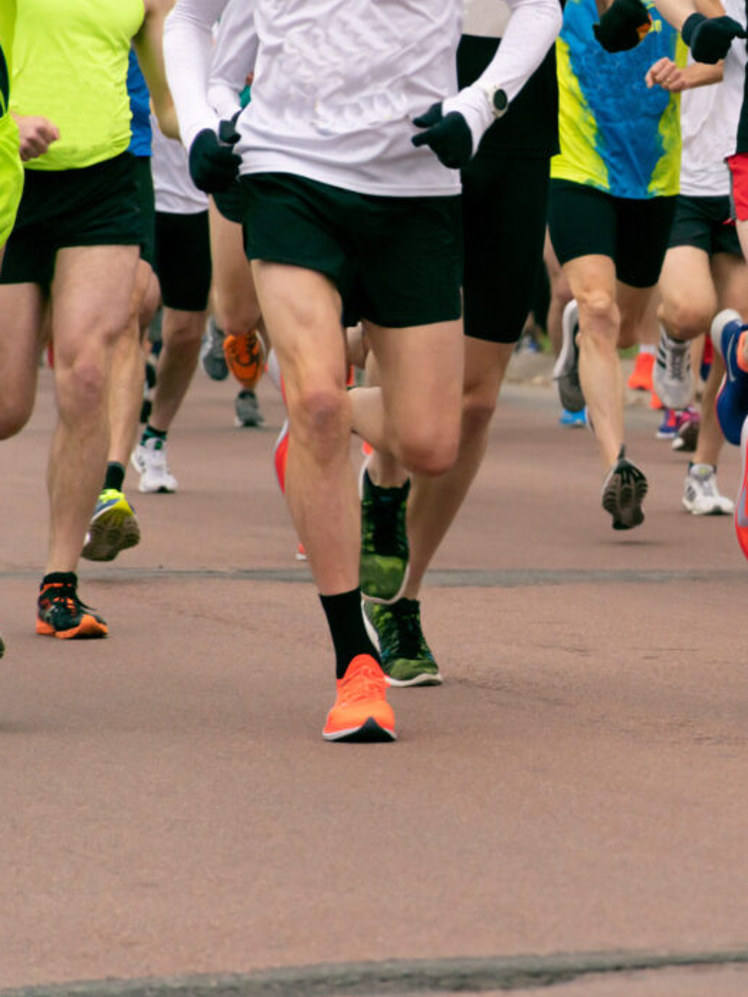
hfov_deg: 4.9
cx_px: 729
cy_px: 499
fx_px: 8756
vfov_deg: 6.5
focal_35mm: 304
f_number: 5.6
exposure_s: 1/640
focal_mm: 140
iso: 200
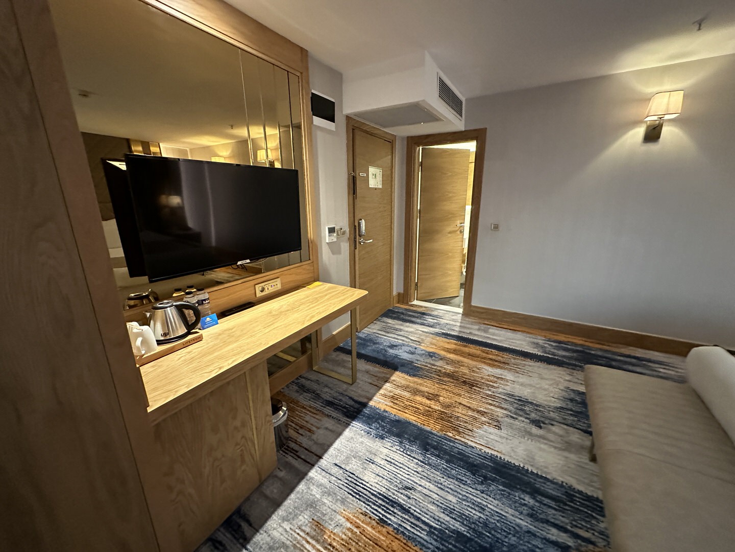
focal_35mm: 14
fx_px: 297
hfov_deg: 102.1
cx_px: 368
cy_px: 276
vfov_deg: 85.7
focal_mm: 2.22
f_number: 2.2
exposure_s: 1/50
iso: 640
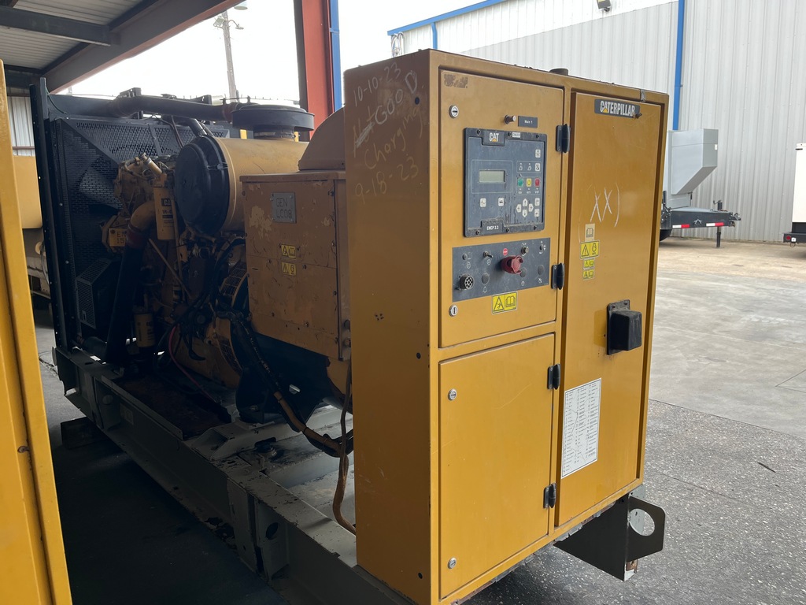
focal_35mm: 26
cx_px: 403
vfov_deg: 53.1
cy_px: 302
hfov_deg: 67.3
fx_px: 605
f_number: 1.6
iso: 32
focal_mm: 5.1
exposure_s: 1/122
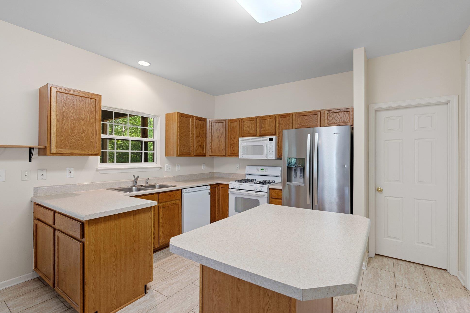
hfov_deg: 93.3
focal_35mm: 17
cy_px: 154
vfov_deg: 70.4
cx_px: 237
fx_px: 222
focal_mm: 16
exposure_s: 1/6
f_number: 8
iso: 250
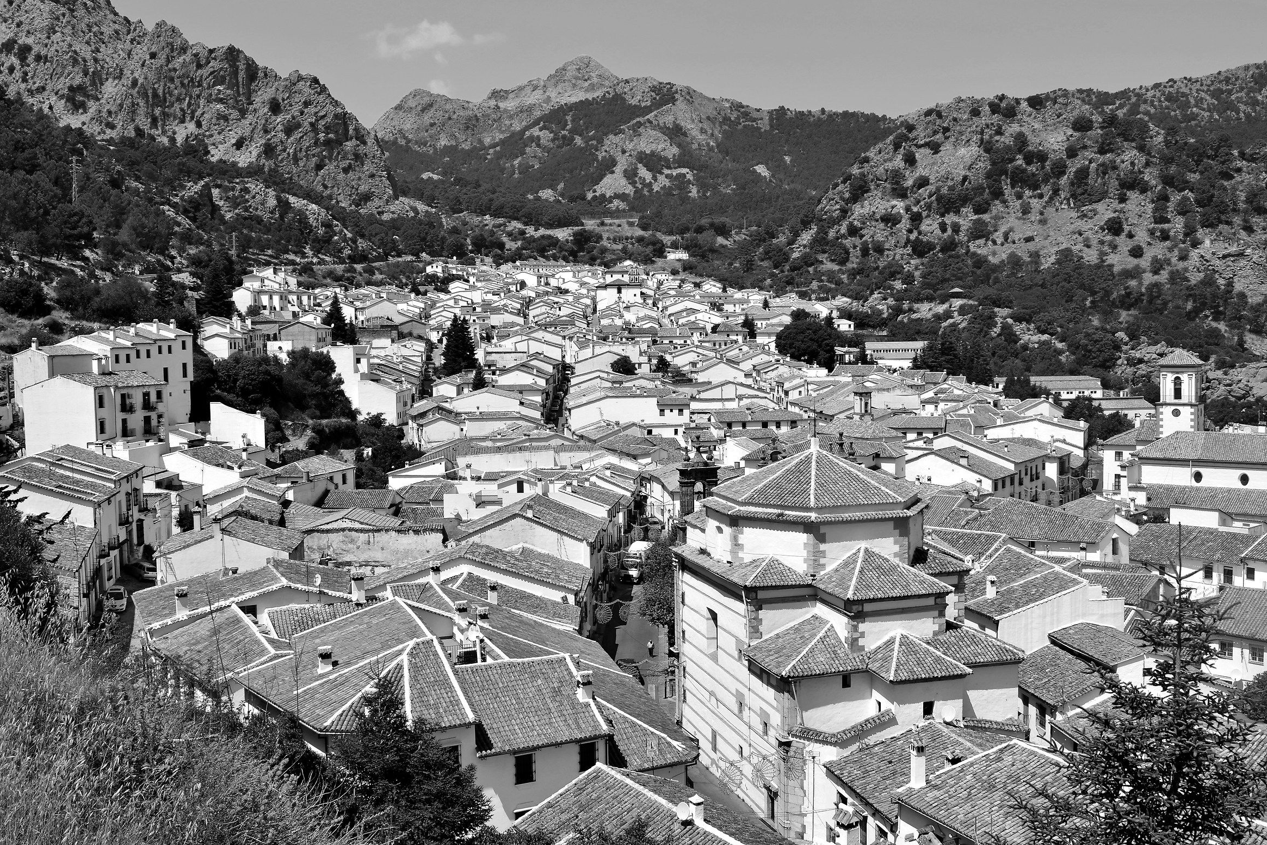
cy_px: 417
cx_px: 628
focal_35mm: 34
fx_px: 1197
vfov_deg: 38.9
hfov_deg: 55.8
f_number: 25
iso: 100
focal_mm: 22
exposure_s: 1/125
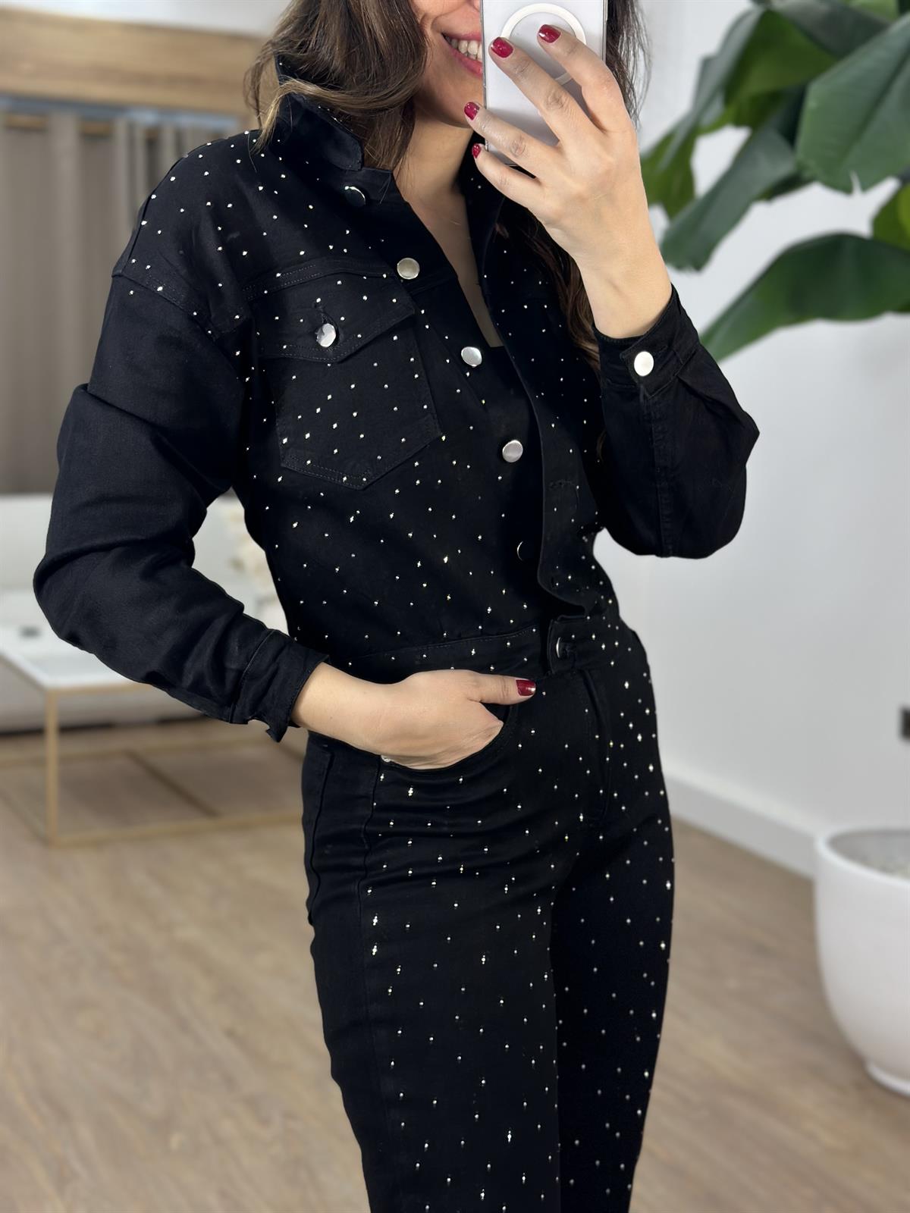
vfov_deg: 39.7
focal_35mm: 48
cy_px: 606
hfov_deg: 30.3
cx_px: 455
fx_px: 1682
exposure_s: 1/100
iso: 160
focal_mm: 6.86
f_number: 1.78
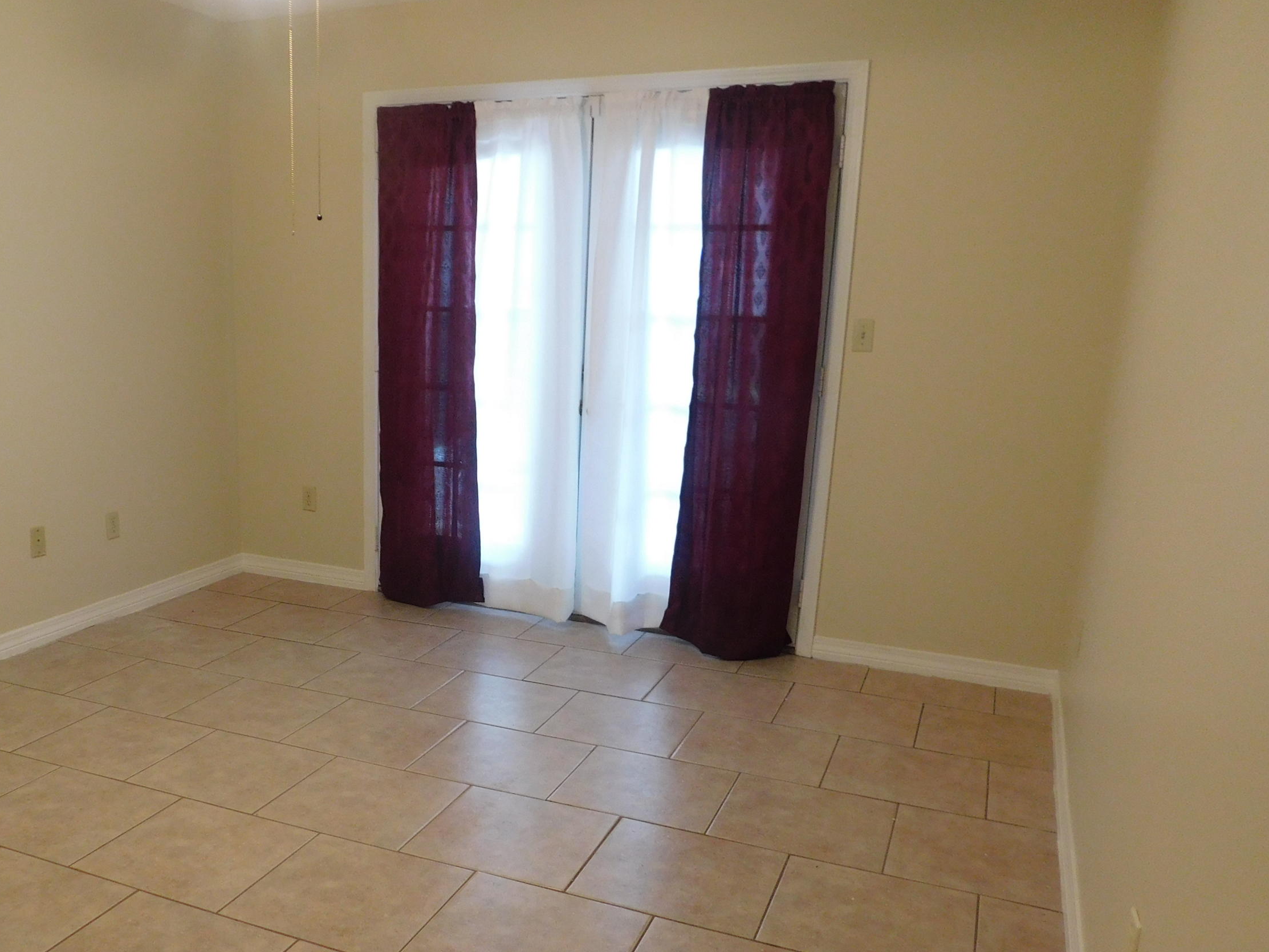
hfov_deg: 57.3
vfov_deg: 45.1
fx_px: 1136
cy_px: 581
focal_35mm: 31
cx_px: 445
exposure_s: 1/30
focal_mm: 4
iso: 250
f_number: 3
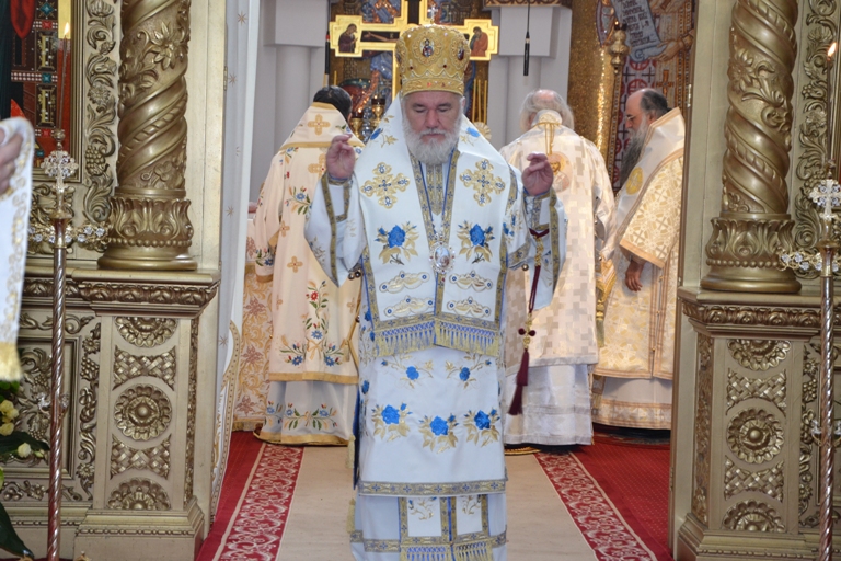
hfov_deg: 26.0
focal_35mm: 78
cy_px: 280
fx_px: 1822
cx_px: 420
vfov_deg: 17.5
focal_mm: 52
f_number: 5
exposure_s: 1/60
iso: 900
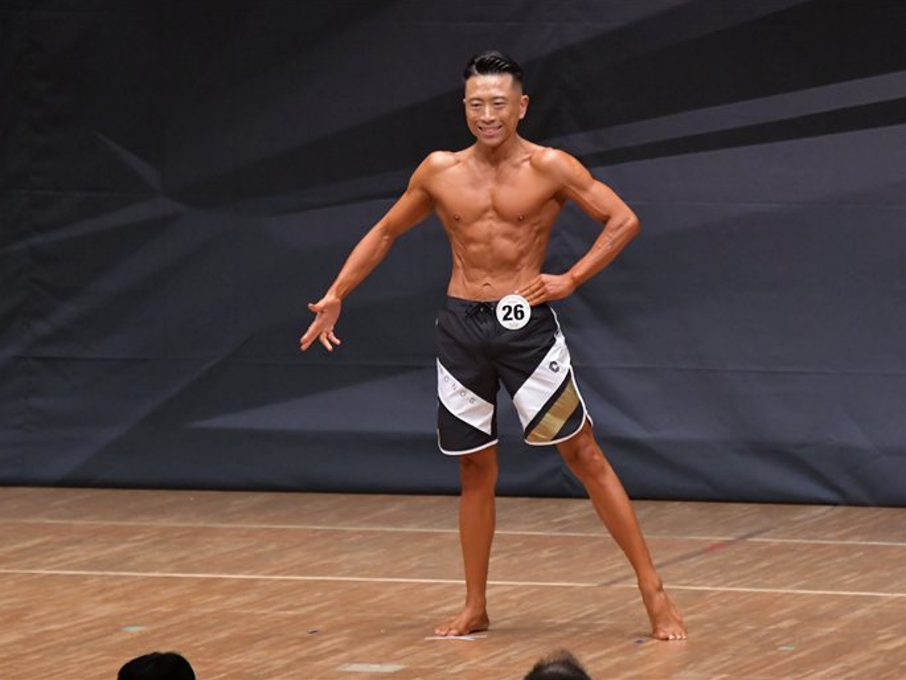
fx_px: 8115
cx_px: 502
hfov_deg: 6.4
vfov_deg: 4.8
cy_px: 340
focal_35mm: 310
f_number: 5.6
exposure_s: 1/400
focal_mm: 190
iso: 6400
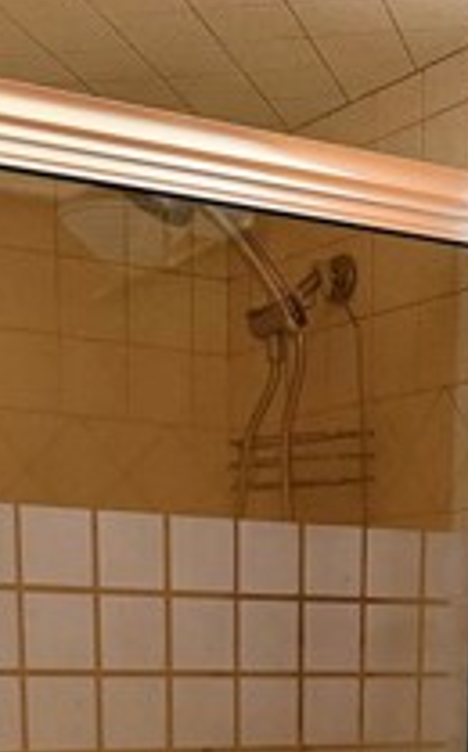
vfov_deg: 23.6
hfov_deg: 16.6
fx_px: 1597
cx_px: 346
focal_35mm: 78
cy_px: 961
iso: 400
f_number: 1.78
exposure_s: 1/60
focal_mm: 6.76
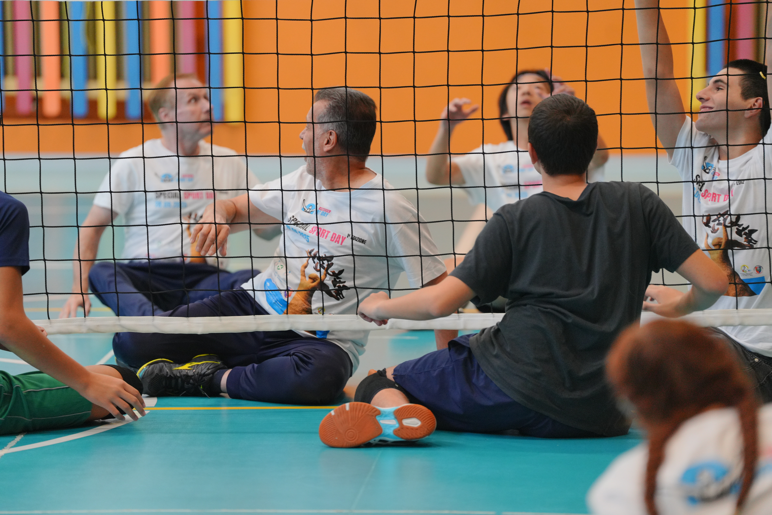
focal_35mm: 200
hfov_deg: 10.3
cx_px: 386
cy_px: 258
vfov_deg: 6.9
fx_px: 4289
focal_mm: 200
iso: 1600
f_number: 3.2
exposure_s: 1/640
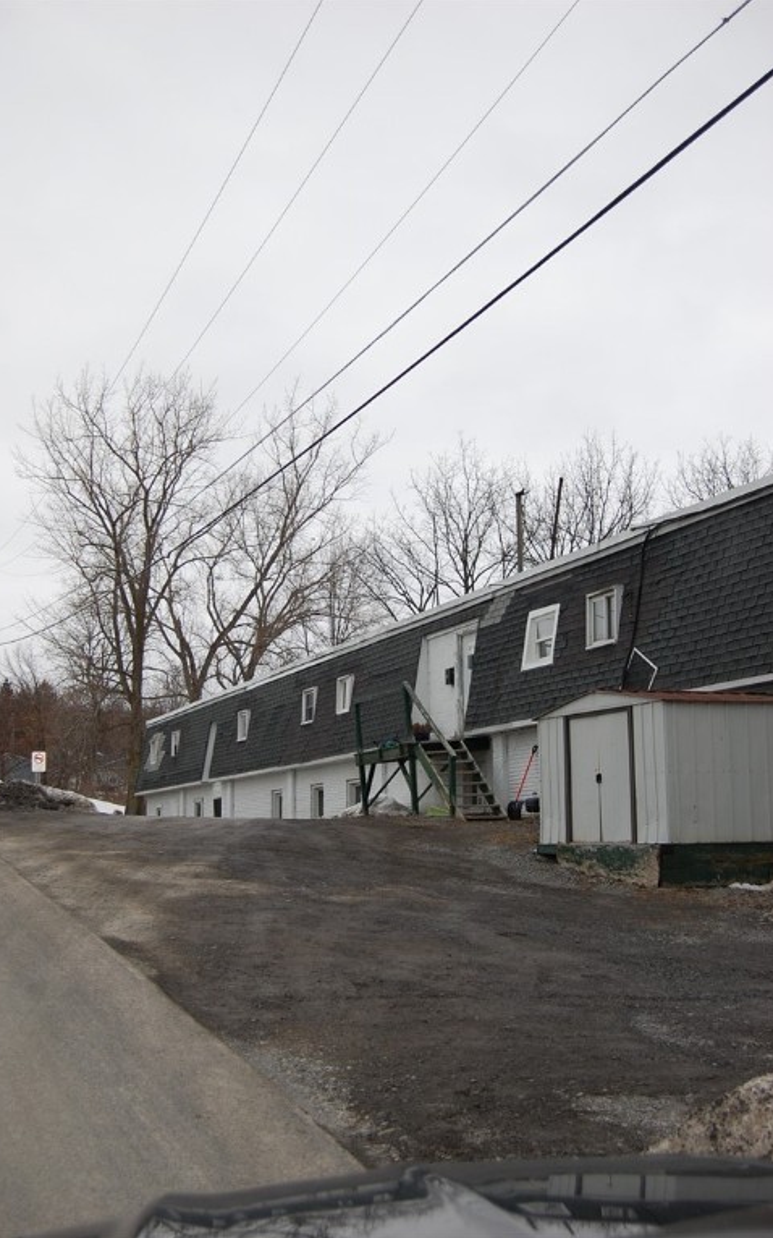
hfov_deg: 27.1
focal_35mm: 48
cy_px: 620
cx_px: 371
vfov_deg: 42.2
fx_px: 1602
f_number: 5.6
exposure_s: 1/500
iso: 220
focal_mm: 31
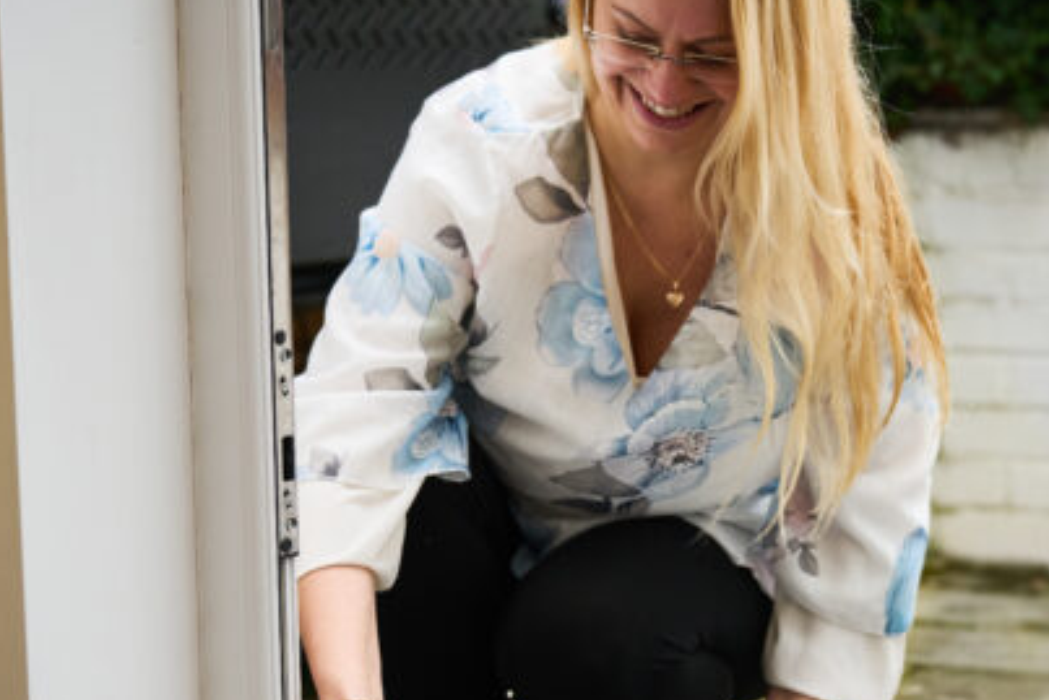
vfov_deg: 10.8
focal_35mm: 127
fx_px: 3702
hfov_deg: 16.1
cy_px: 605
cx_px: 778
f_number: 2.5
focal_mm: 50
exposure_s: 1/250
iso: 320
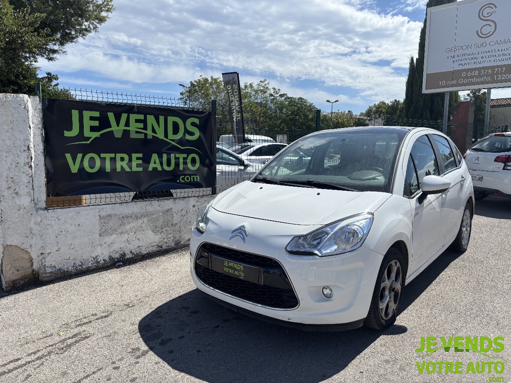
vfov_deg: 53.1
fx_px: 384
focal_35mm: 26
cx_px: 256
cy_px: 192
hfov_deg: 67.3
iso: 50
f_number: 1.6
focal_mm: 5.96
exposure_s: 1/5348
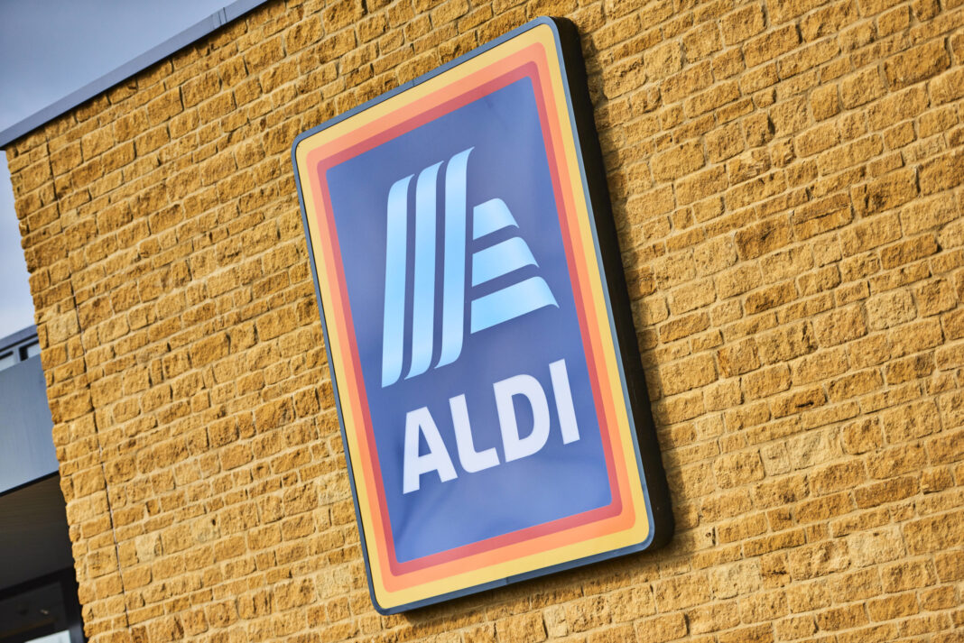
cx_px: 482
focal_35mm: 102
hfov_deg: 20.0
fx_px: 2732
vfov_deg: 13.4
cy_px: 322
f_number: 2.8
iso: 320
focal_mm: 102
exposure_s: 1/8000
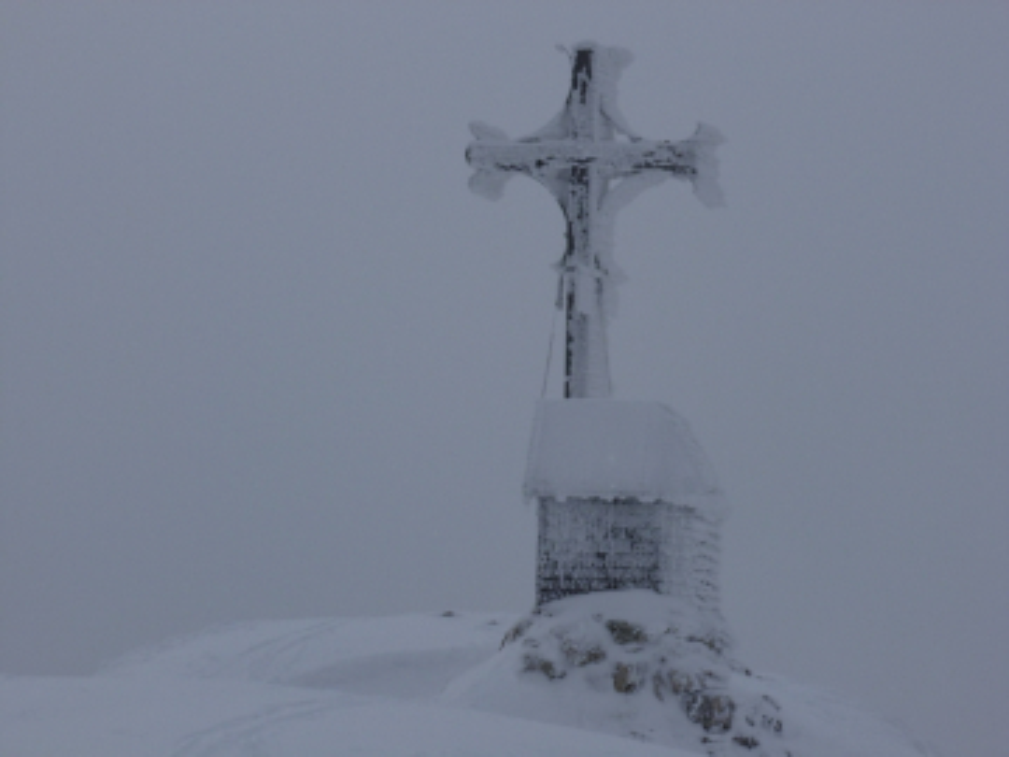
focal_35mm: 104
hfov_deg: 18.9
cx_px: 504
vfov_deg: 14.2
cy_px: 378
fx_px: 3031
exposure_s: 1/1000
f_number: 5.6
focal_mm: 18.7
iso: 100
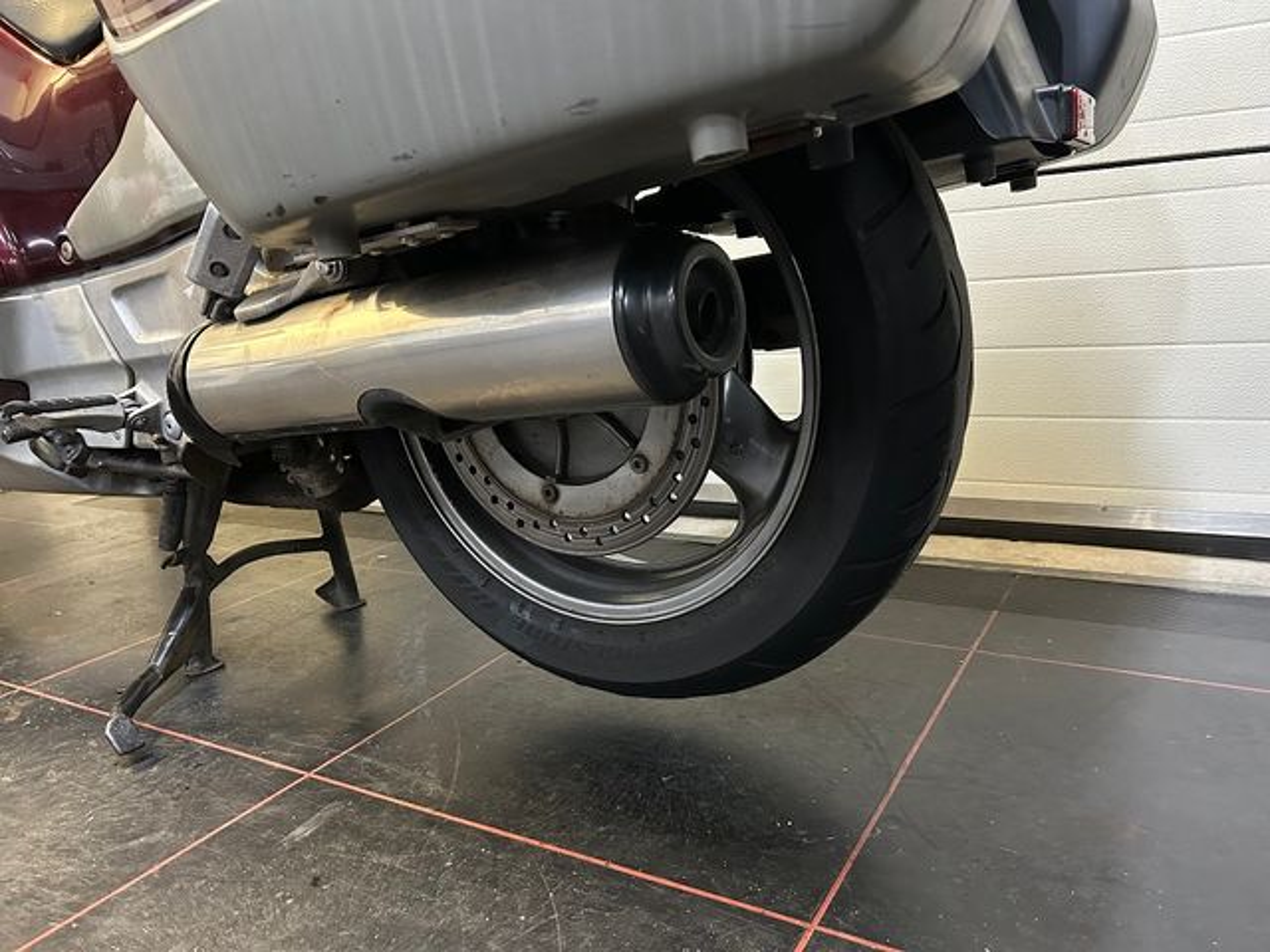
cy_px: 476
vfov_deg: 53.1
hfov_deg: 67.3
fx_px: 954
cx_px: 635
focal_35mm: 26
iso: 500
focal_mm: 5.7
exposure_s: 1/33
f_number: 1.5
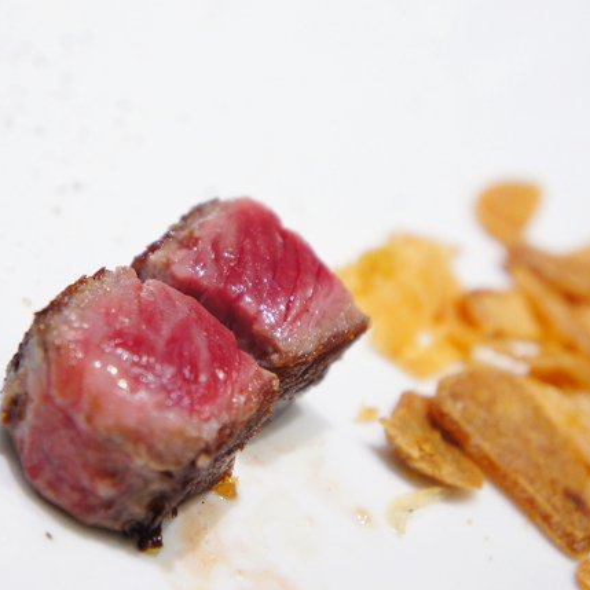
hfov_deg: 19.1
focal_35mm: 91
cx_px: 160
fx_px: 1748
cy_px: 295
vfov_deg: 19.2
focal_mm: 47
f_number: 5
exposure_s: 1/20
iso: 800
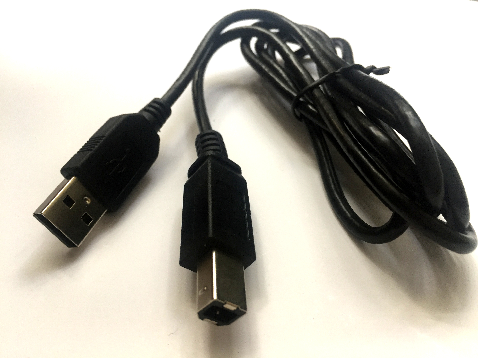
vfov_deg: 48.2
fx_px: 400
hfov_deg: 61.7
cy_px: 179
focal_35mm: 29
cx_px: 239
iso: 64
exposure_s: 1/33
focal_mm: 4.15
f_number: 2.2
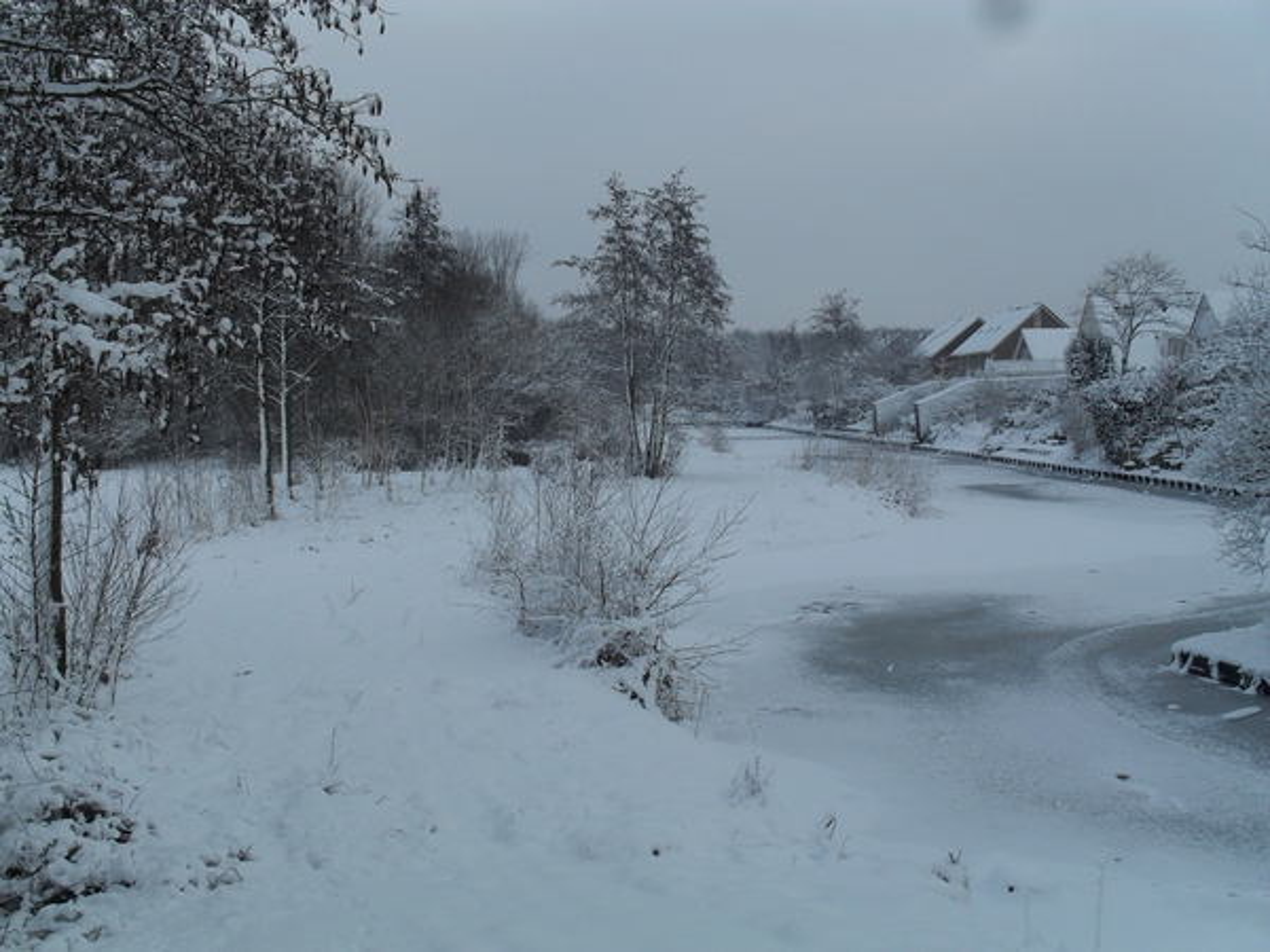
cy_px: 476
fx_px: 1284
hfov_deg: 52.6
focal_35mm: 35
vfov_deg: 40.7
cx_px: 635
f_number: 8.4
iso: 100
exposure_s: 1/125
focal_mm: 6.3
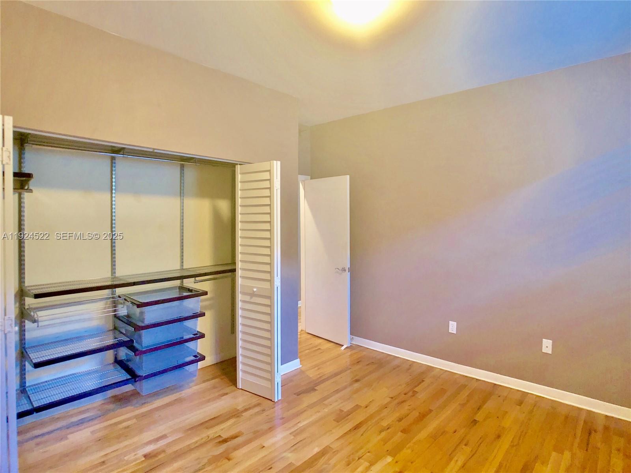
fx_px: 510
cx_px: 316
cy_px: 236
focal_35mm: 28
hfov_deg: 63.5
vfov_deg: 49.7
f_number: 1.8
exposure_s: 1/30
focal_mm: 4
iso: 80
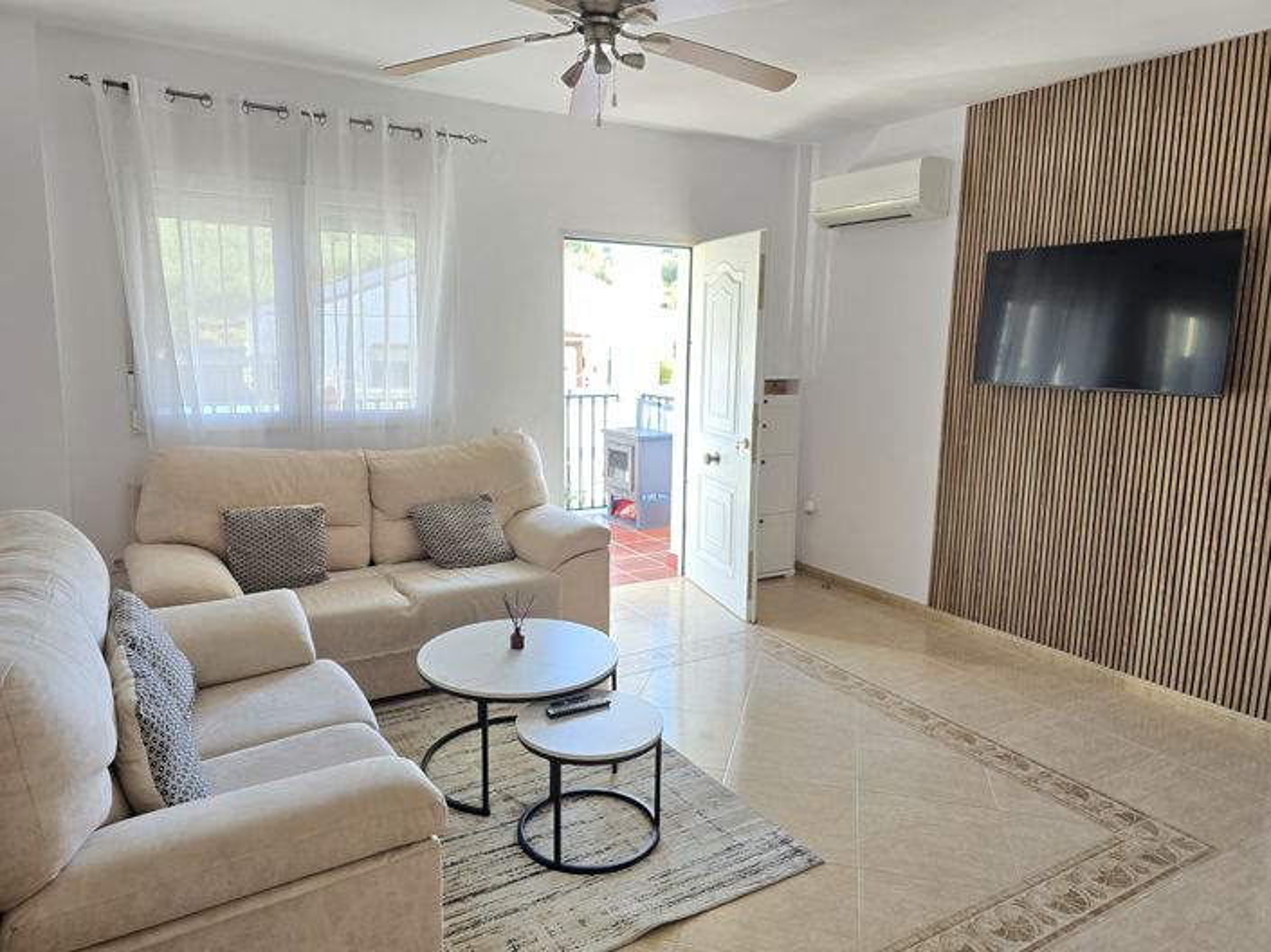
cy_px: 476
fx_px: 844
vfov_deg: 58.8
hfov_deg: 74.0
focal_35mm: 23
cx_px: 636
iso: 125
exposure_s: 1/100
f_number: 1.7
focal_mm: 6.3
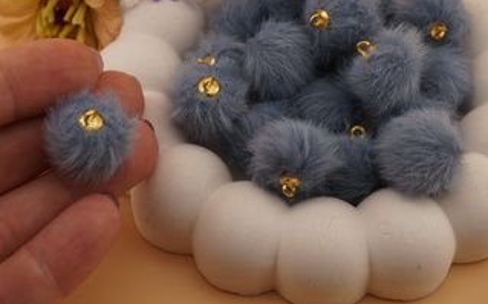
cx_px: 210
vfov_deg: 15.8
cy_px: 90
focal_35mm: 82
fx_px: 1090
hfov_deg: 25.2
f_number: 6.3
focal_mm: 38
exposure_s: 1/100
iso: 100
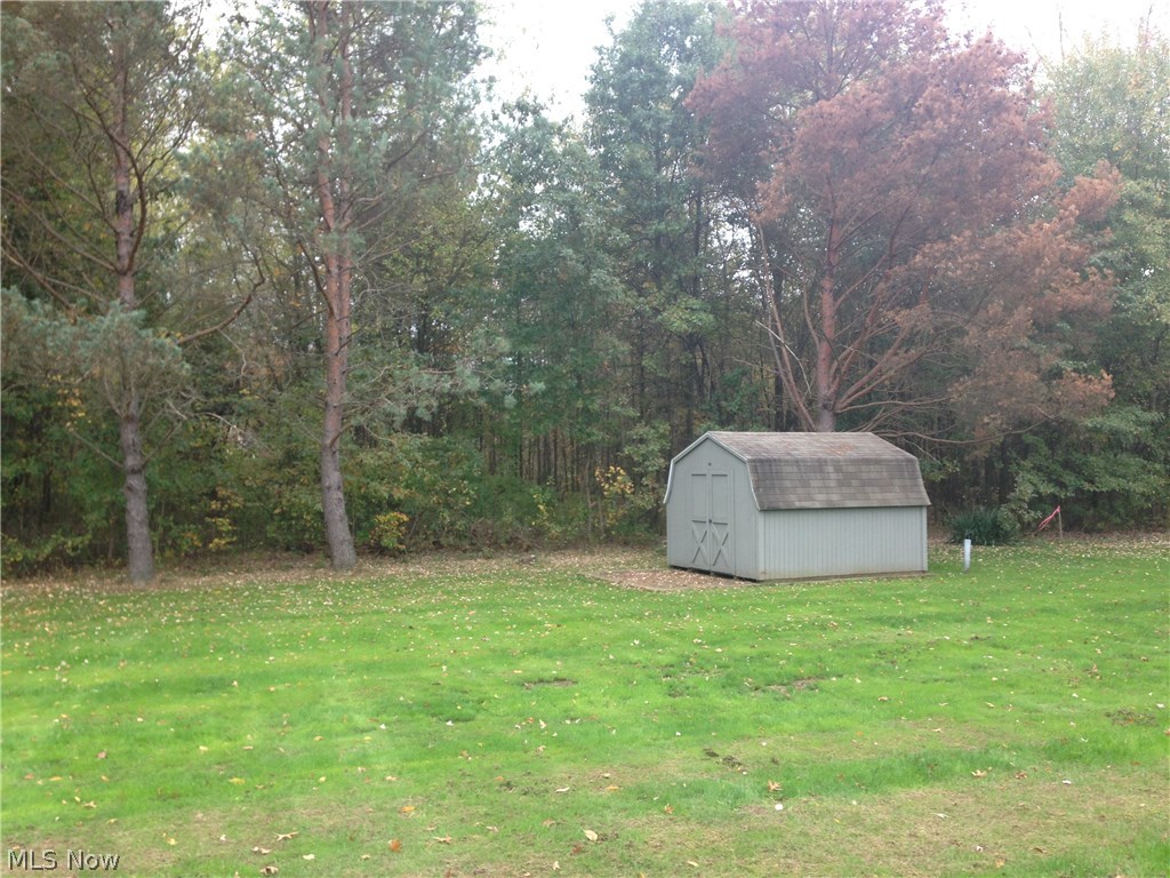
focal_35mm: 33
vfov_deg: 42.9
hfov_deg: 55.4
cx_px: 585
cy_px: 439
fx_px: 1115
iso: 64
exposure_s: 1/120
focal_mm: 4.12
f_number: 2.4
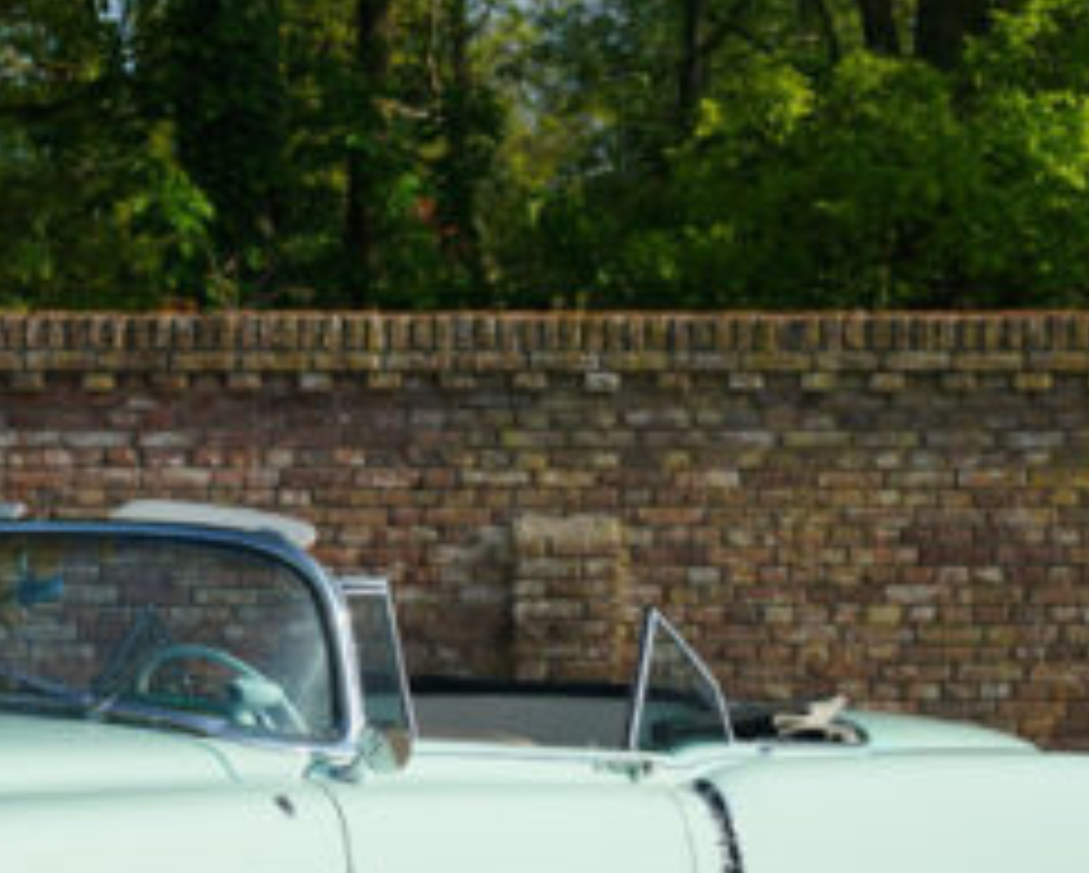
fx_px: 4166
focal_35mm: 129
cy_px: 747
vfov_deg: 11.9
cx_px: 81
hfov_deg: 14.7
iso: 100
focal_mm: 55.5
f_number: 6.3
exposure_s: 1/200
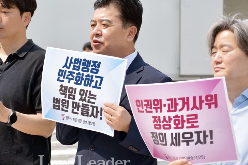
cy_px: 65
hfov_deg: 15.6
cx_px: 79
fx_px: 903
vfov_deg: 10.5
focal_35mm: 131
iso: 100
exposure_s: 1/500
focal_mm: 62
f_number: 5
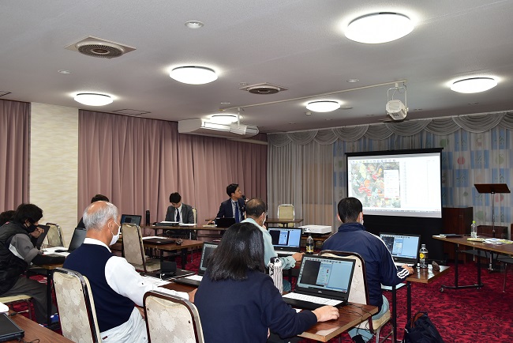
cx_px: 256
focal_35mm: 32
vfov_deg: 41.8
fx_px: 449
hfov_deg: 59.5
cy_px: 172
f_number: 6.3
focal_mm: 21
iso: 500
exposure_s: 1/60
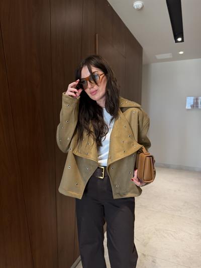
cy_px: 134
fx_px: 186
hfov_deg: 56.8
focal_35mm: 24
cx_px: 100
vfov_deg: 71.6
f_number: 1.78
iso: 200
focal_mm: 6.76
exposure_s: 1/50
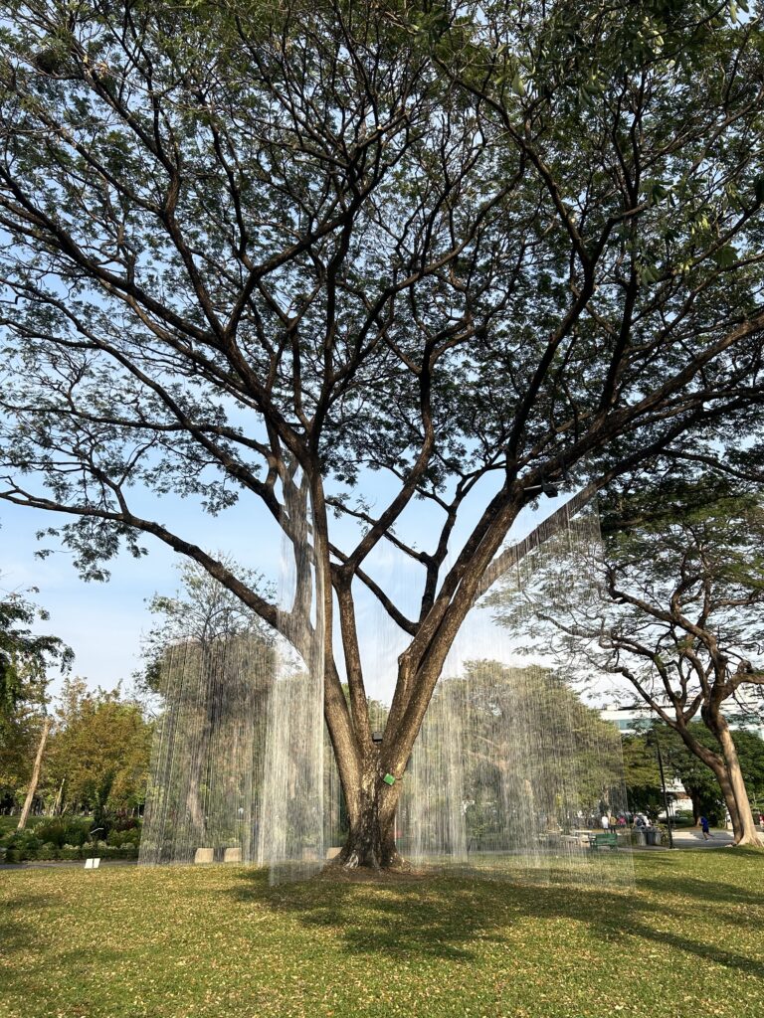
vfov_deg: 67.3
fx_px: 765
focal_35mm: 26
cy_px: 509
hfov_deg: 53.1
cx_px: 382
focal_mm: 5.7
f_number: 1.5
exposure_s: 1/2299
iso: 50
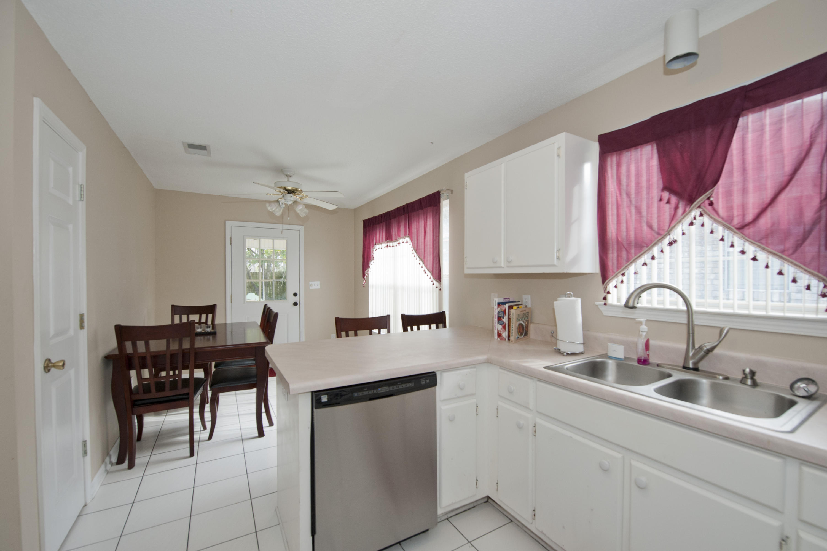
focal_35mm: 14
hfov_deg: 104.3
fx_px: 321
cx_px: 414
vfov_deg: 81.1
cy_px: 276
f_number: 6.3
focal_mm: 14
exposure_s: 1/125
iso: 800
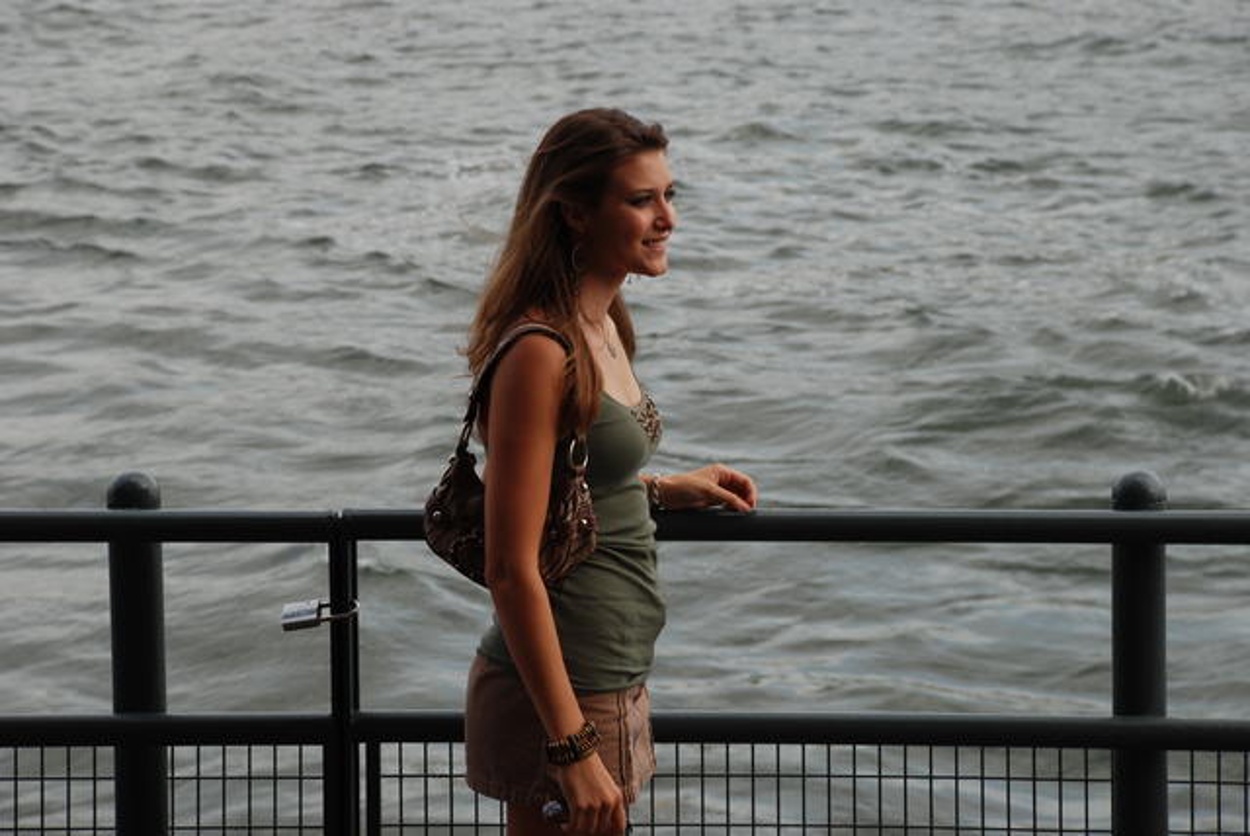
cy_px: 418
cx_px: 625
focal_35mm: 128
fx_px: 4431
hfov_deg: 16.1
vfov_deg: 10.8
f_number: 9
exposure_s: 1/100
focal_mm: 85
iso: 100
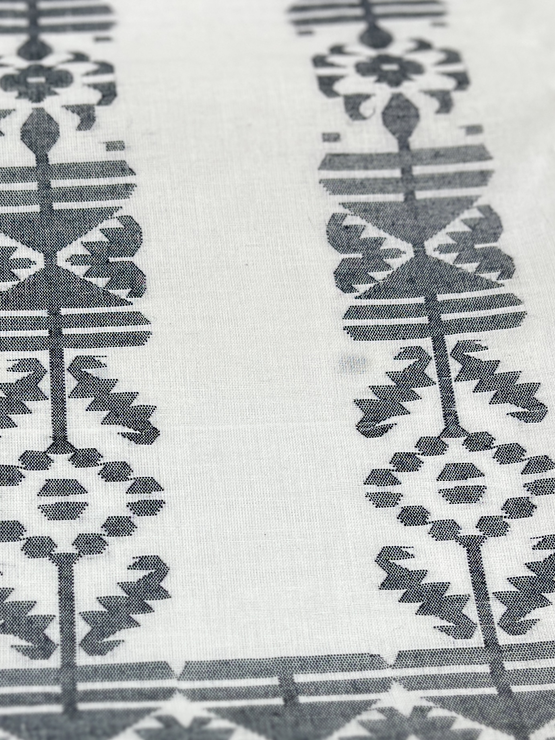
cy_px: 571
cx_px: 196
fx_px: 1219
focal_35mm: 57
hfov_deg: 25.6
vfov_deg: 33.0
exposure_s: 1/100
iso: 40
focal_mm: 5.1
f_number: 1.6
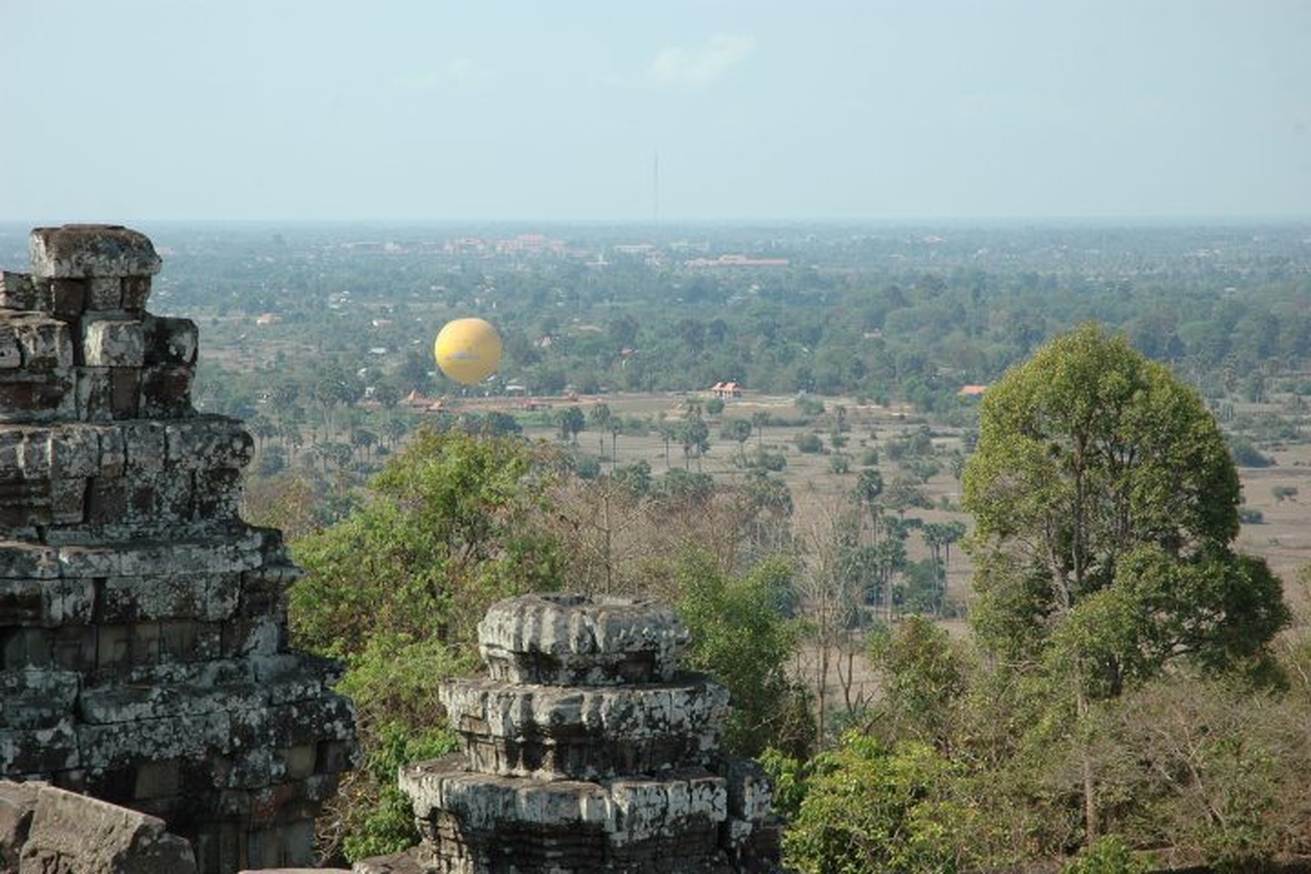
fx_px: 3823
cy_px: 437
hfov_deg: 19.5
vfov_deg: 13.0
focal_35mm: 105
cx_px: 656
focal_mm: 70
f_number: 9
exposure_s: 1/320
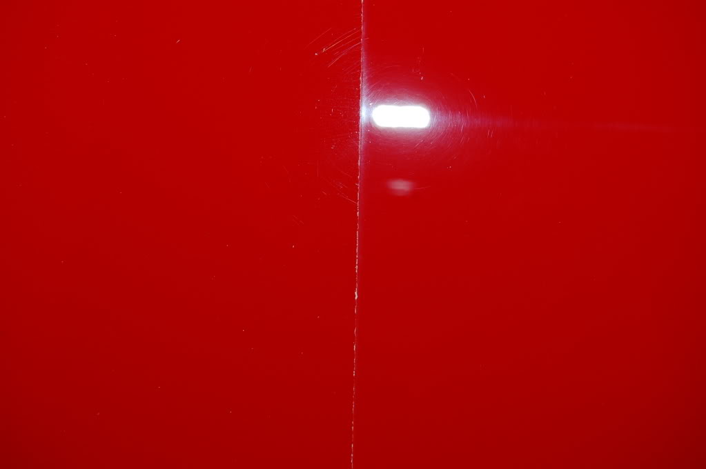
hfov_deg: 29.9
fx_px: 1322
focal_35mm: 68
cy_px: 234
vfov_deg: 20.1
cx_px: 353
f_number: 5.3
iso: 400
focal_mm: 45
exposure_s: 1/60
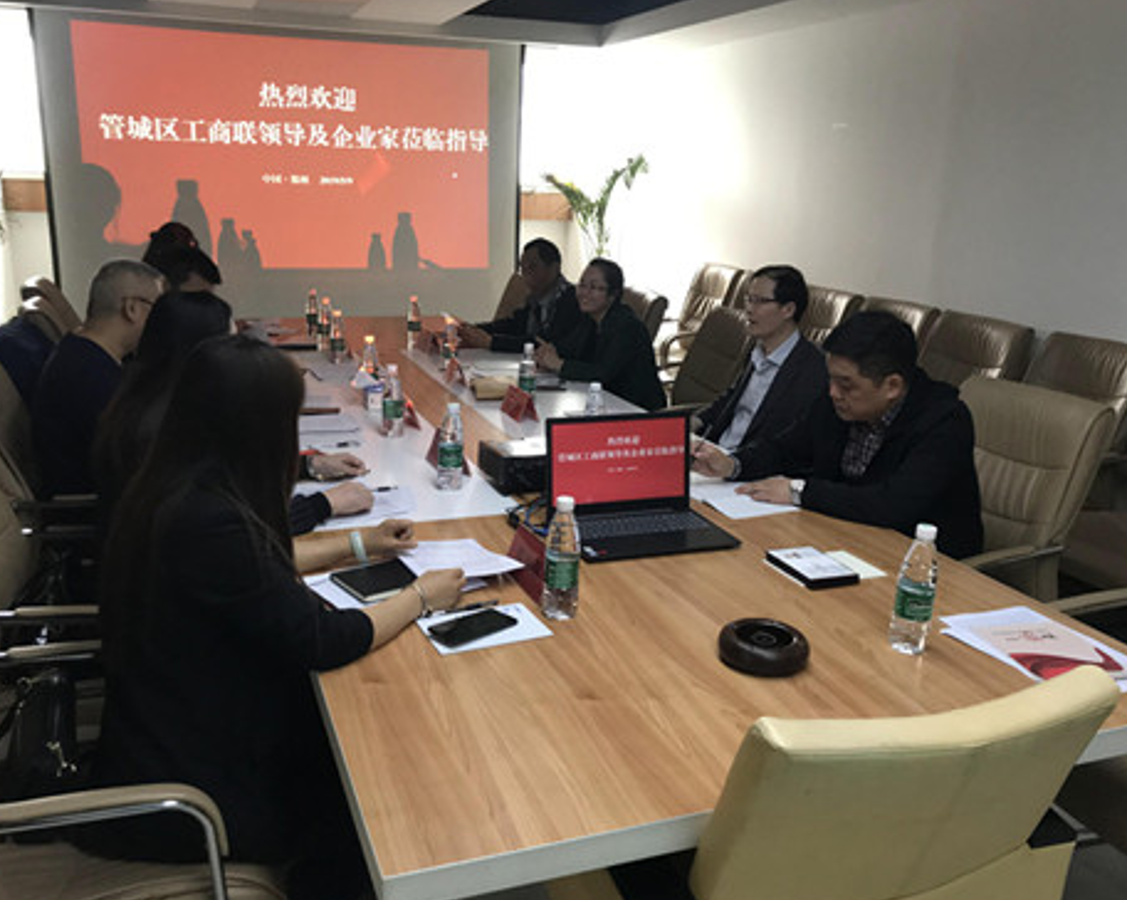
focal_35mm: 30
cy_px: 449
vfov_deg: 48.4
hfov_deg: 58.8
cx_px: 541
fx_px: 1000
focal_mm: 3.99
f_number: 1.8
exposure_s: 1/30
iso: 160
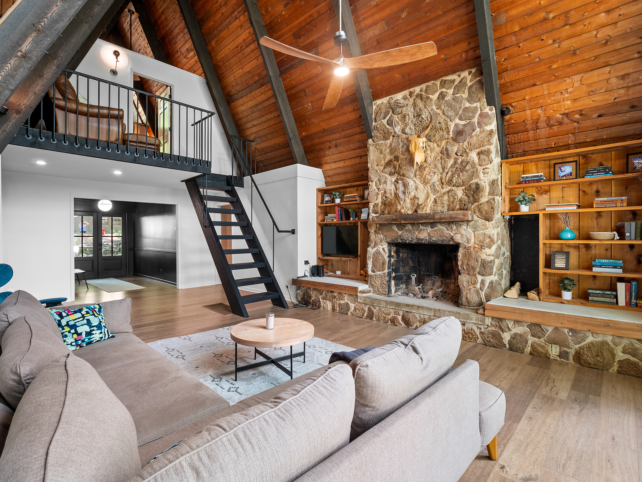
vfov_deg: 78.1
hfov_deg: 94.5
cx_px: 321
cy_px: 241
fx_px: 297
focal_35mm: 16
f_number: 5.6
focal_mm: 8
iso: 400
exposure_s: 1/5
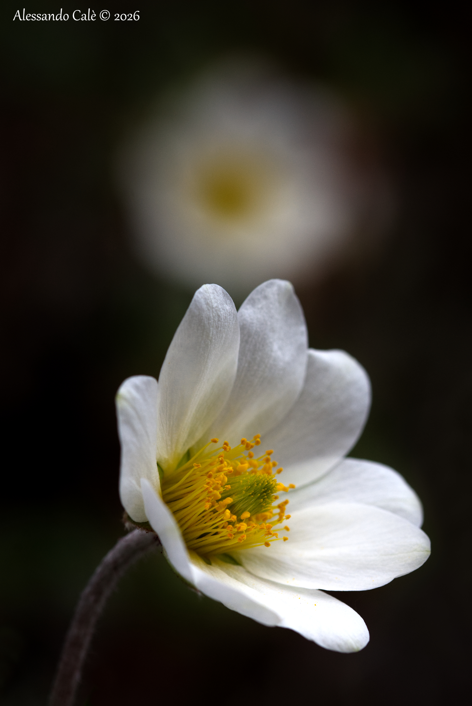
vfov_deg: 13.0
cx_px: 236
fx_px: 3095
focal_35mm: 158
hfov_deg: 8.7
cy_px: 353
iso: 320
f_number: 9
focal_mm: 105
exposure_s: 1/200
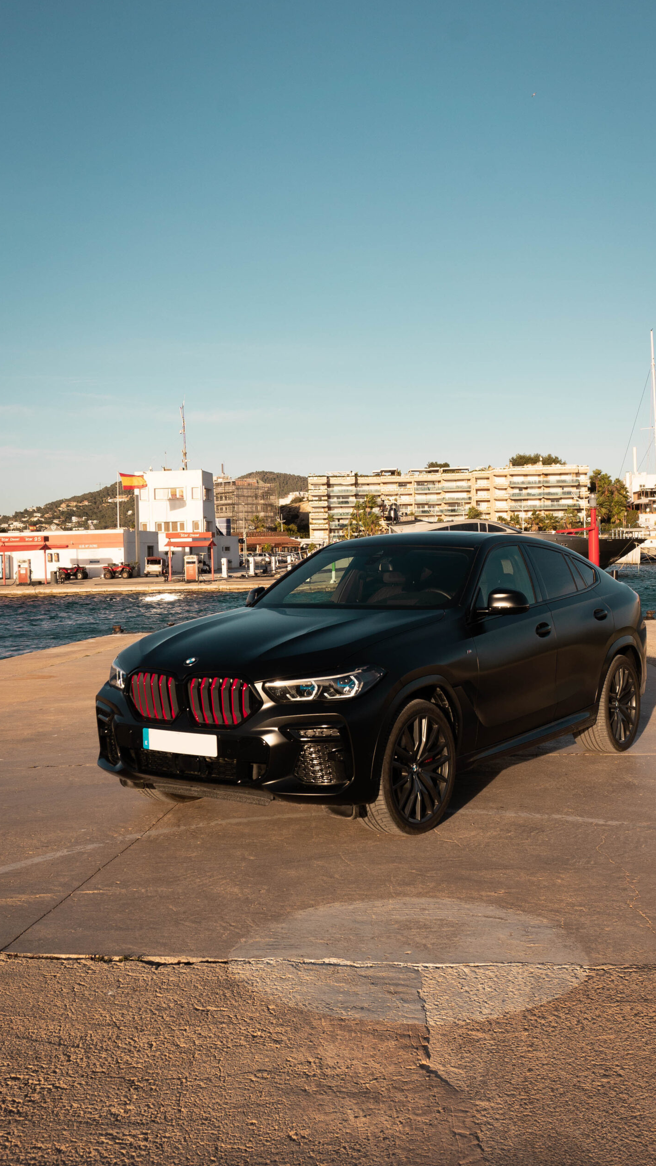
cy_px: 585
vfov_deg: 55.3
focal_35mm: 36
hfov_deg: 32.8
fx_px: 1113
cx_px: 365
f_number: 7.1
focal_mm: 23
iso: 200
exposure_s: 1/800
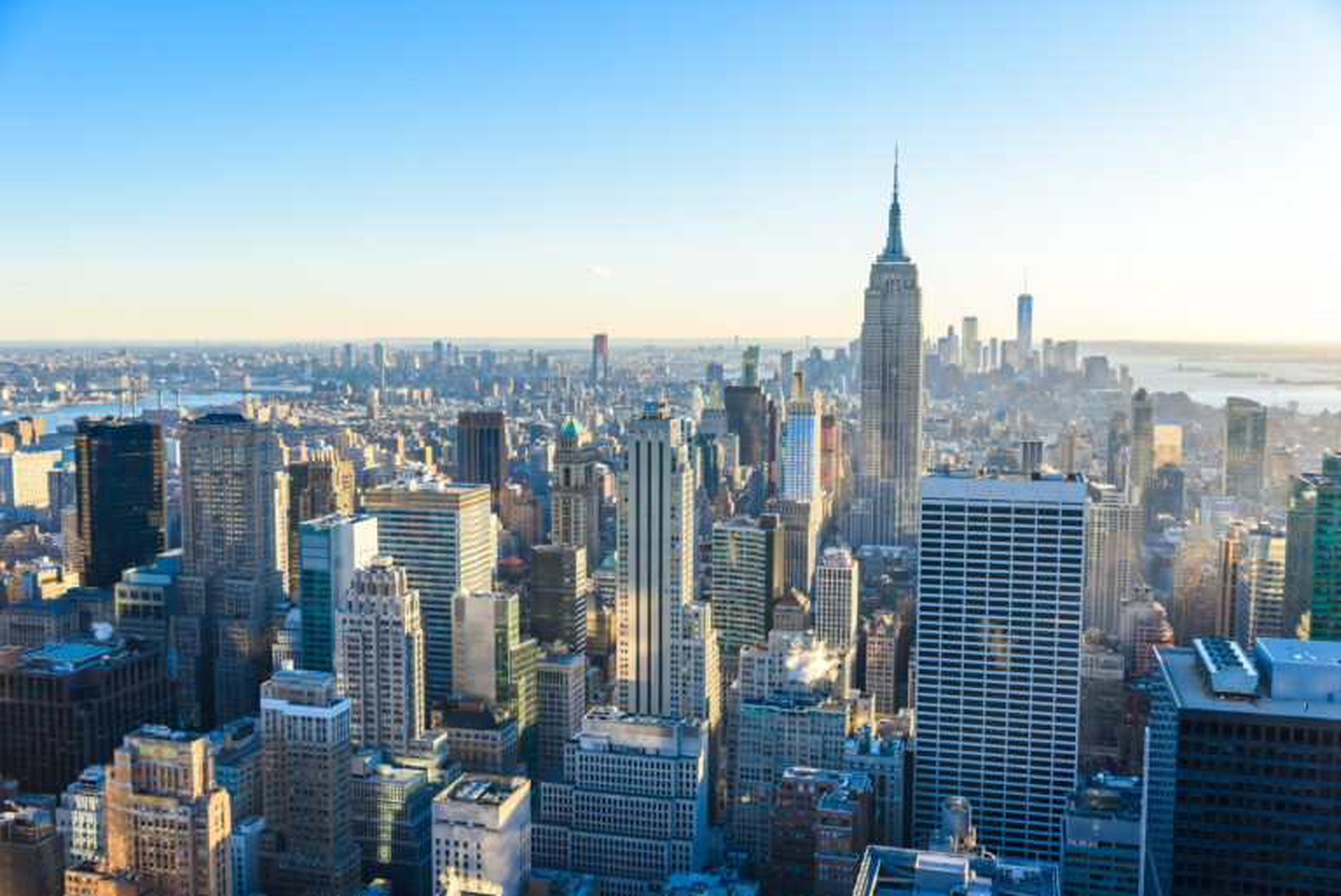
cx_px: 670
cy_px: 448
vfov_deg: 37.9
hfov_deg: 54.4
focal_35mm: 35
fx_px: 1304
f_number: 5.6
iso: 160
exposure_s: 1/500
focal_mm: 35
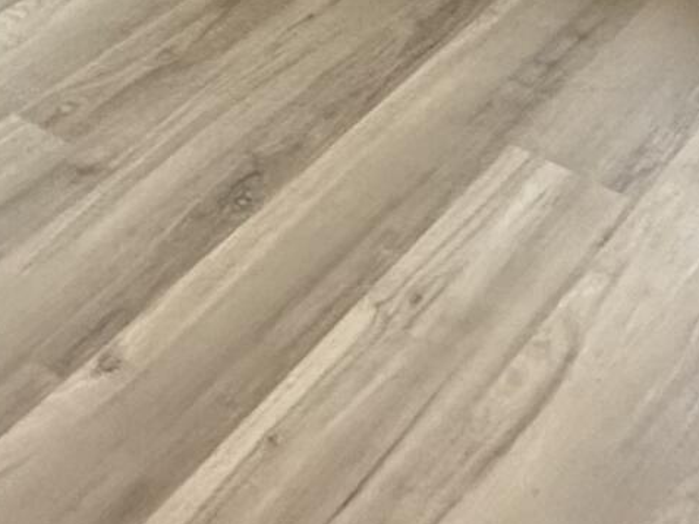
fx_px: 1777
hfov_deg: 22.1
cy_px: -654
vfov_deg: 13.3
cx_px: 188
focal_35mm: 88
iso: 250
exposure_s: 1/120
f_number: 2.2
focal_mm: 2.22
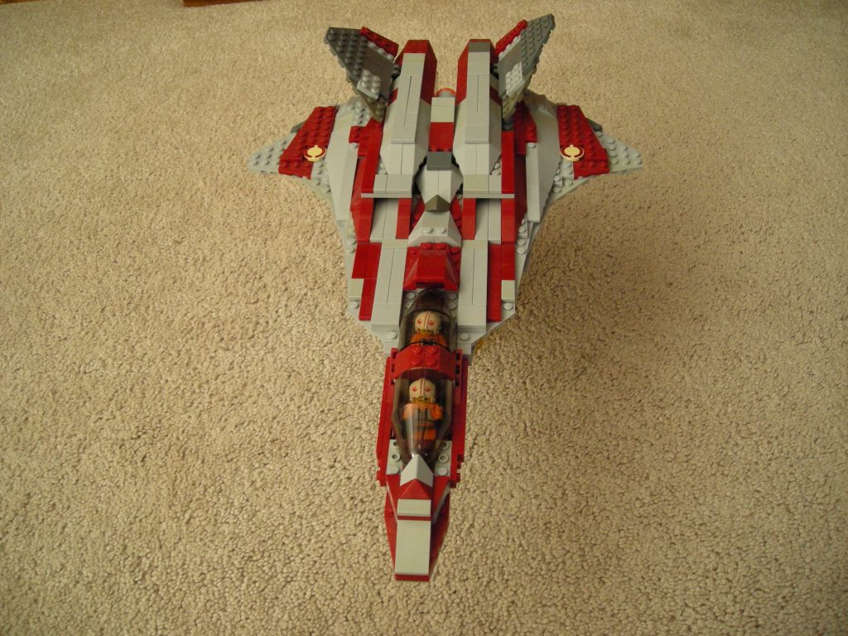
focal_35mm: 38
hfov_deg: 49.0
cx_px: 424
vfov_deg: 37.7
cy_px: 318
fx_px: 931
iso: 200
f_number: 3.2
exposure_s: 1/7.8
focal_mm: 6.3
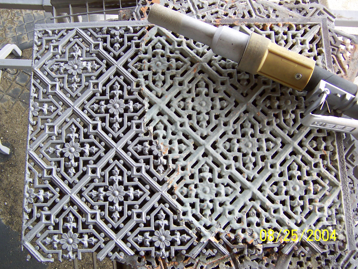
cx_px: 179
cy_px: 134
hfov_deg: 51.4
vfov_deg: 39.7
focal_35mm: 36
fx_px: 372
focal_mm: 5.6
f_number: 2.8
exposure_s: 1/90
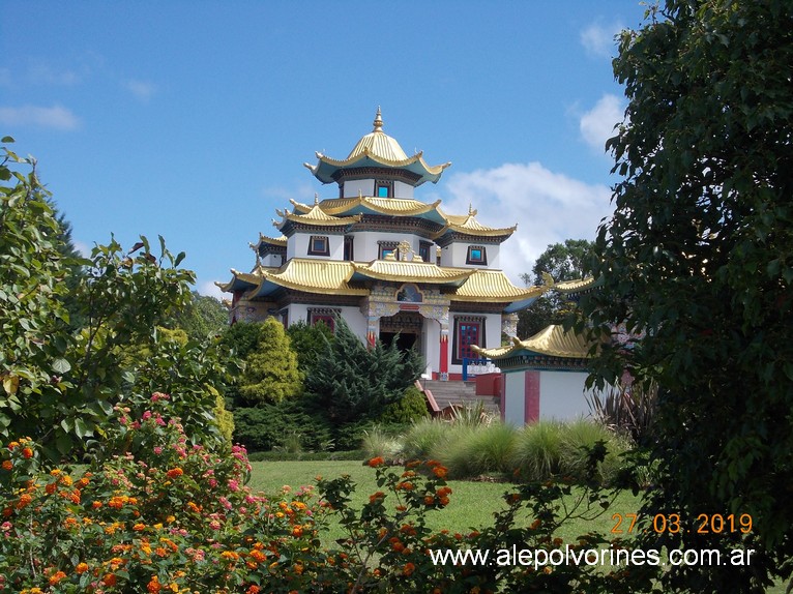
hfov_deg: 32.2
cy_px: 297
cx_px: 396
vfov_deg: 24.4
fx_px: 1374
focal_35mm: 60
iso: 80
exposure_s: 1/200
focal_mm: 8.5
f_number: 8
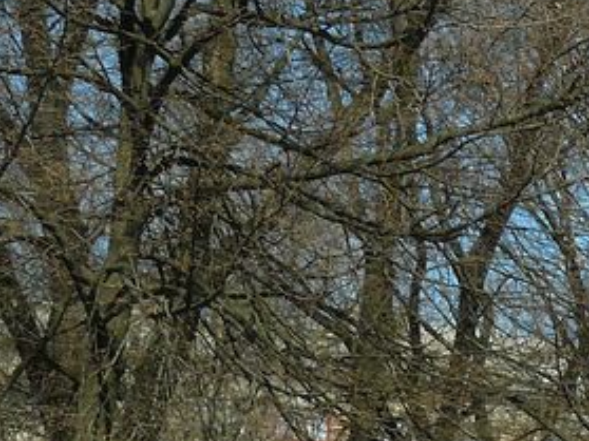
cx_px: 933
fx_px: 2245
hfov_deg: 13.9
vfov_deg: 11.0
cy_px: 506
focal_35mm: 132
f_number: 5.6
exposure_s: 1/320
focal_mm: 6
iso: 100
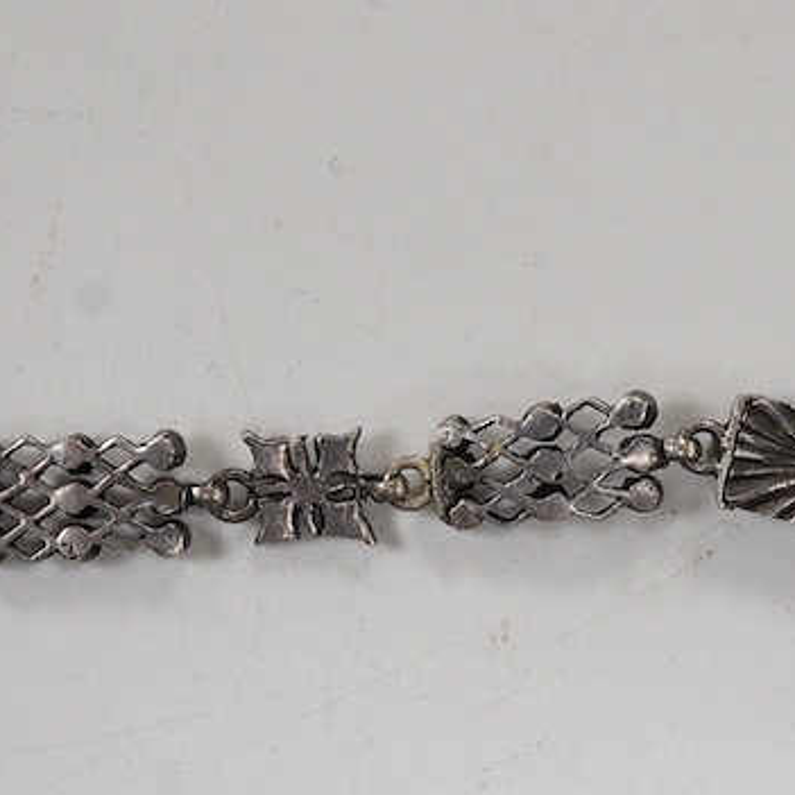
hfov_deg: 17.6
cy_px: 514
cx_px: 596
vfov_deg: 17.7
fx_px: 2546
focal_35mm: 98
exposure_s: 1/125
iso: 1250
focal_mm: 30
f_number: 11
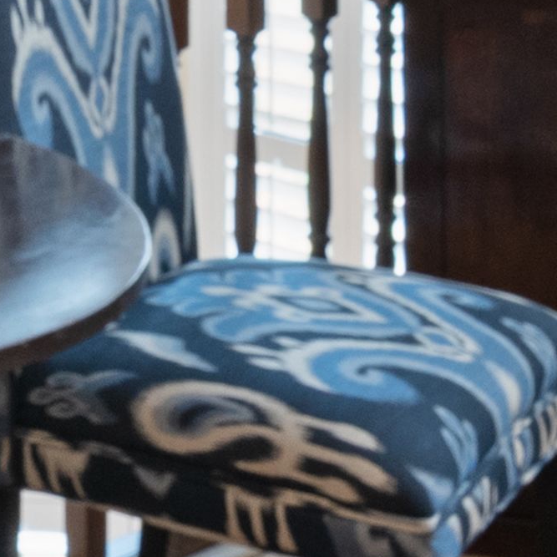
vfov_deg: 13.6
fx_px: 2094
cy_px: -443
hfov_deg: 14.8
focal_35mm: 115
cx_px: -58
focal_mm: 15
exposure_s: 1/3
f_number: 7.1
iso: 400
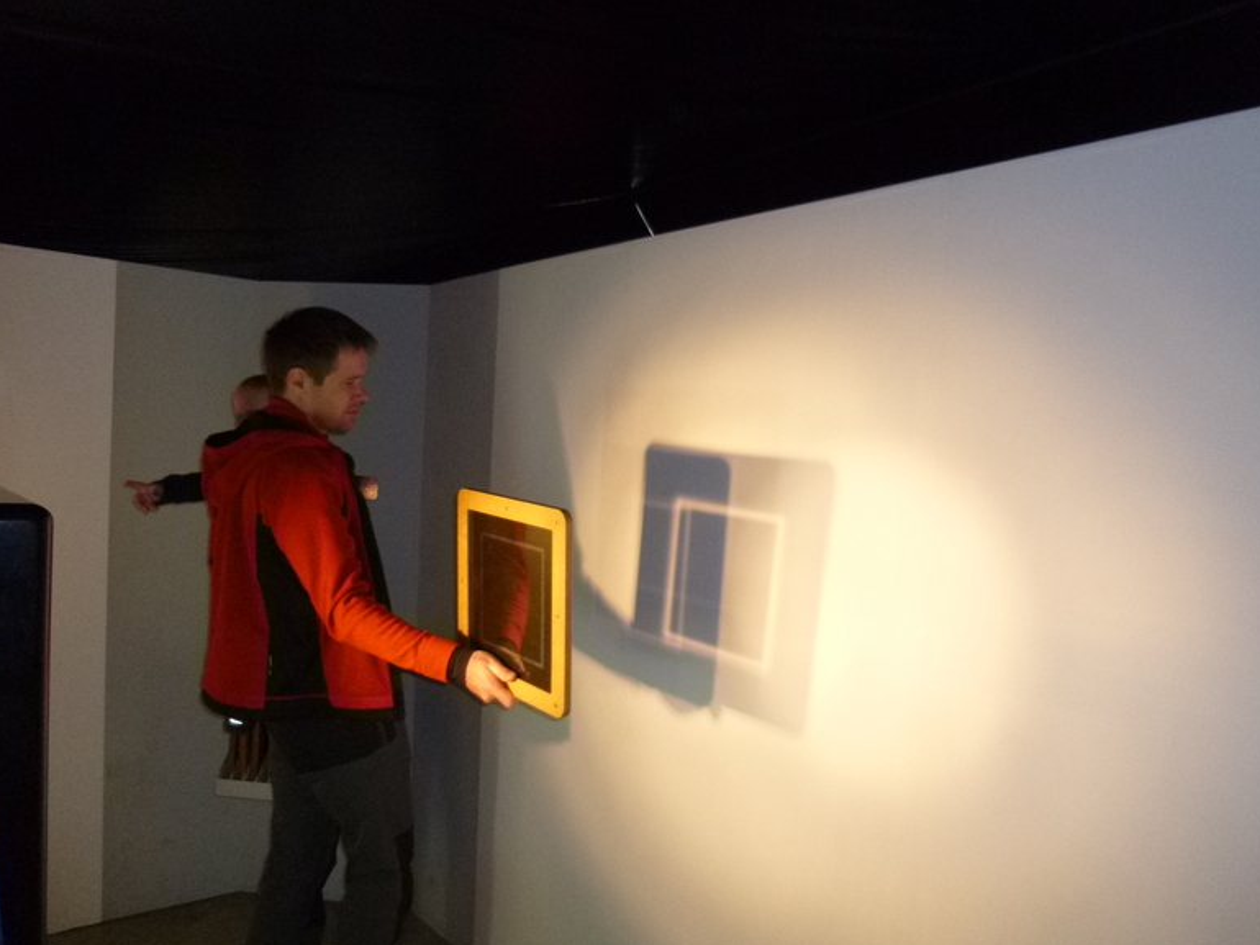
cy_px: 488
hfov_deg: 67.3
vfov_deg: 53.1
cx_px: 641
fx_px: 947
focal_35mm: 26
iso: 400
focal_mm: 4.5
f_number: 3.1
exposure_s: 1/60
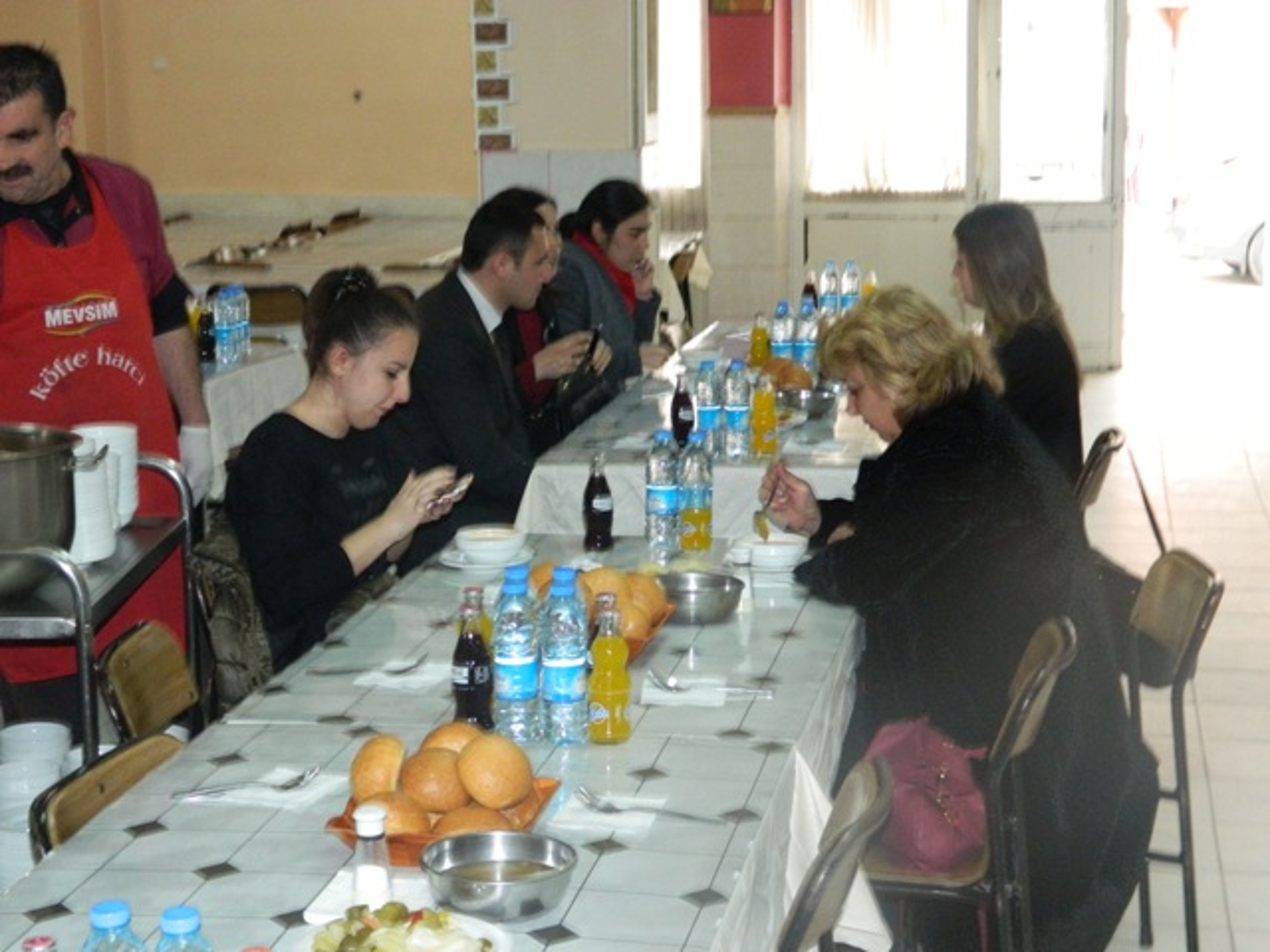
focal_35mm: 70
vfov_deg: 21.0
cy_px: 476
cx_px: 635
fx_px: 2568
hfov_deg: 27.8
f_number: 4
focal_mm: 12.6
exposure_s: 1/50
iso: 500
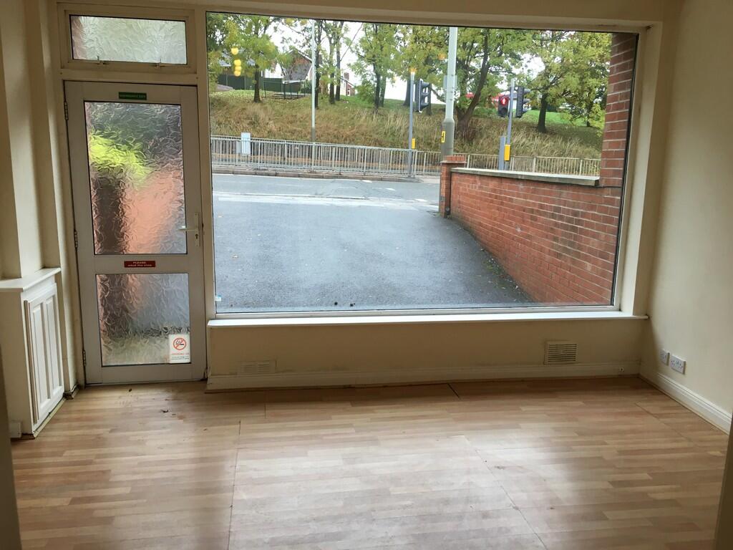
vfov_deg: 48.2
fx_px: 614
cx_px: 366
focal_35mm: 29
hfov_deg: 61.7
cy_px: 275
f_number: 2.2
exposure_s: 1/33
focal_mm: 4.15
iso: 25
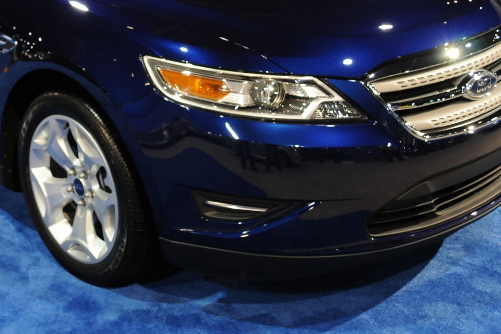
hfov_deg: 31.0
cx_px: 141
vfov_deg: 20.8
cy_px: 28
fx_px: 890
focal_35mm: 64
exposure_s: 1/60
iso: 800
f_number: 3.8
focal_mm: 22
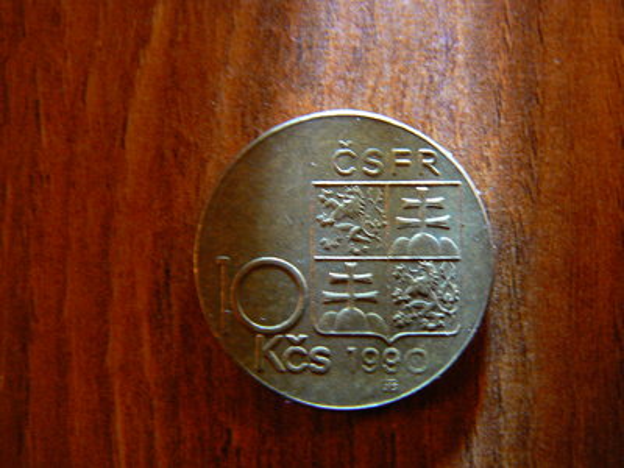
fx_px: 649
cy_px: 234
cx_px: 312
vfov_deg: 39.7
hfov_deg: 51.4
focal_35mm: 36
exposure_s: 1/6
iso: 200
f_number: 2.8
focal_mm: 6
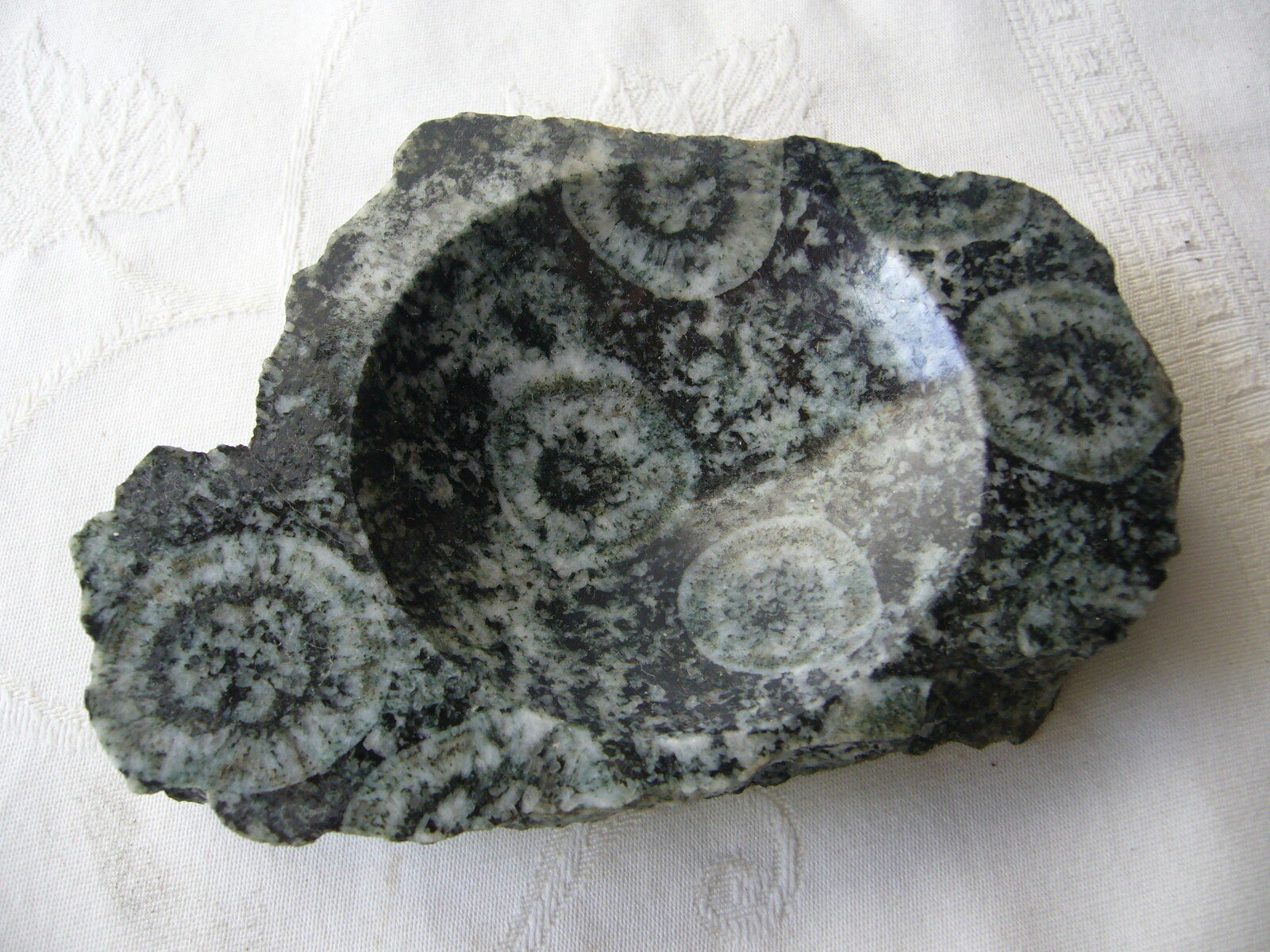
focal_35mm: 35
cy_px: 476
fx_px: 1284
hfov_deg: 52.6
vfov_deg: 40.7
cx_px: 635
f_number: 2.8
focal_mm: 5.8
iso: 80
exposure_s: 1/40
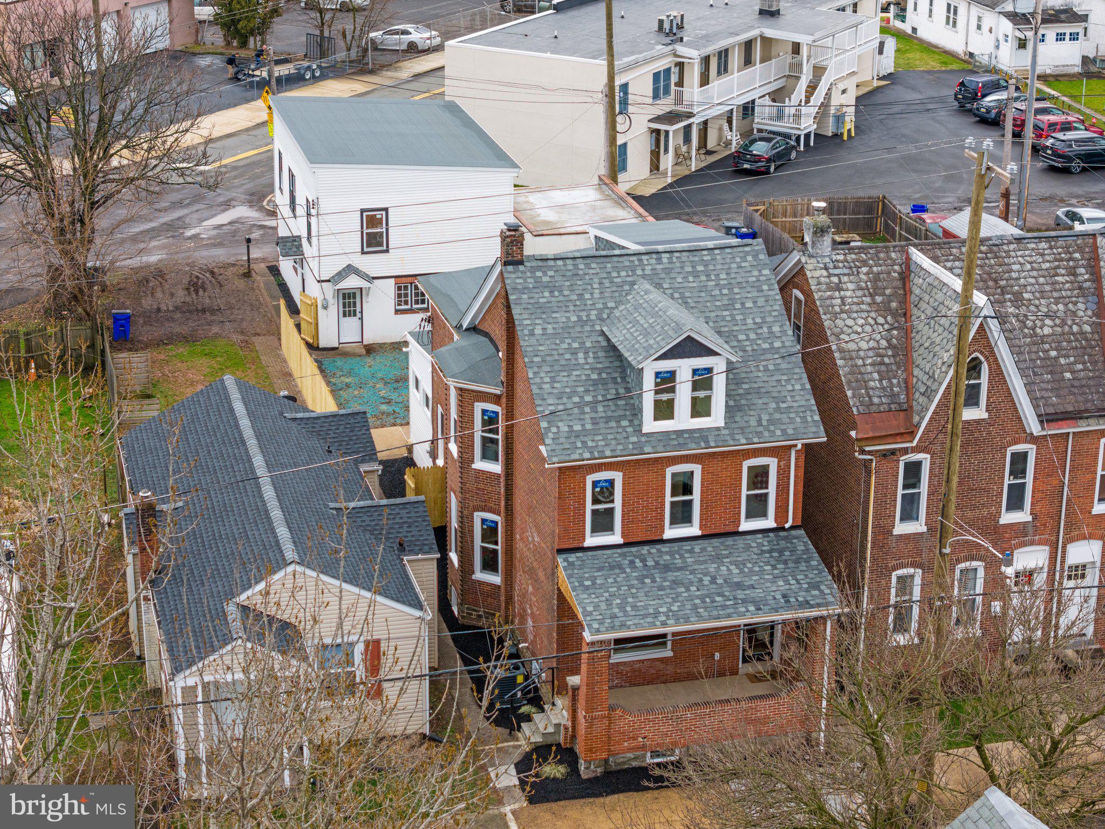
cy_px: 414
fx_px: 2235
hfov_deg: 27.8
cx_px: 552
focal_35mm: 70
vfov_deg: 21.0
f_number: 2.8
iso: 100
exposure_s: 1/240
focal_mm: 19.35
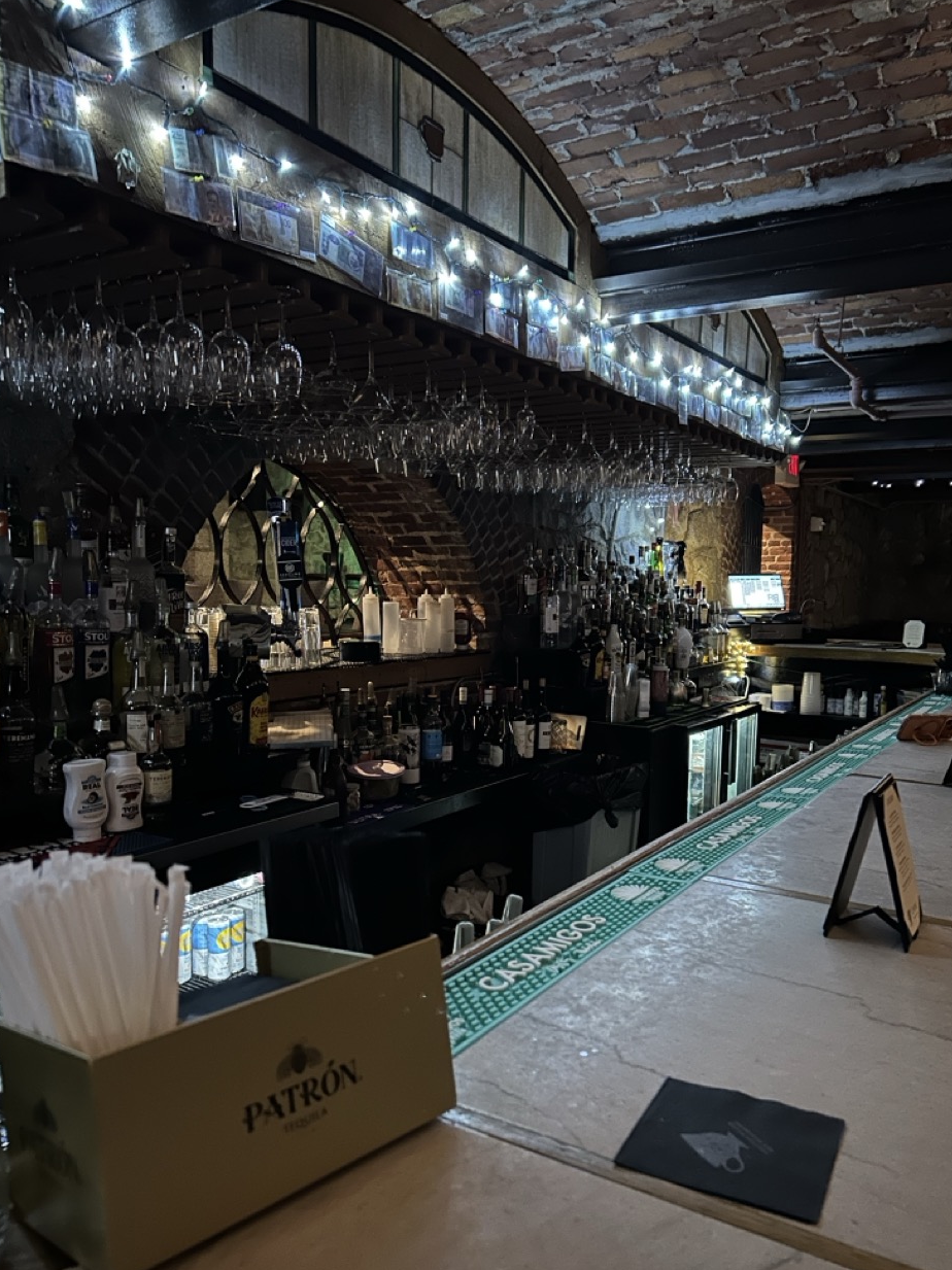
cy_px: 648
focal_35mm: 27
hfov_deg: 51.3
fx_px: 991
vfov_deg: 65.3
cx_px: 489
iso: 800
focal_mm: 5.7
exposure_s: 1/17
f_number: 1.5
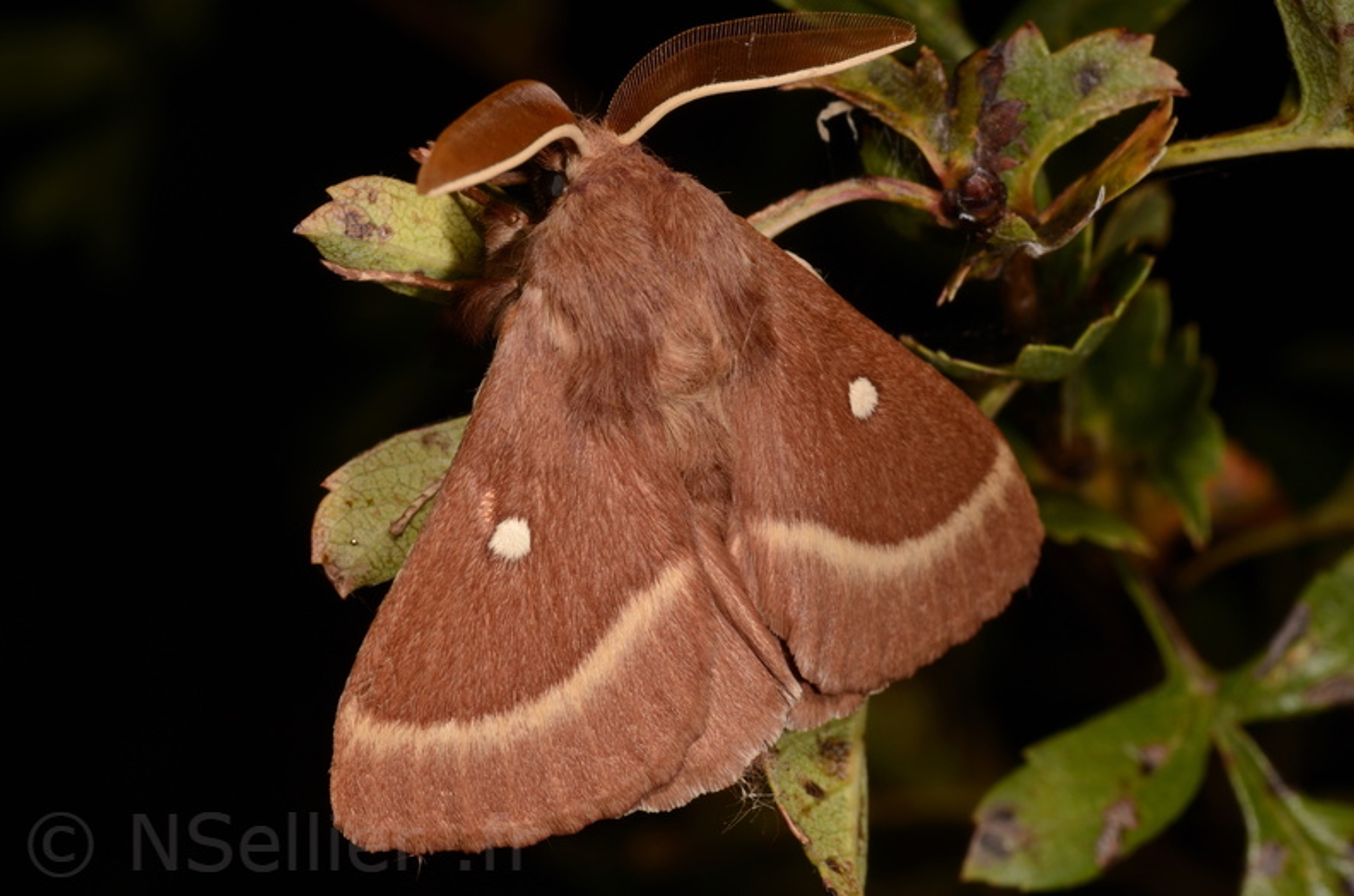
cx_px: 677
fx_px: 4784
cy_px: 448
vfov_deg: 10.7
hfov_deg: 16.1
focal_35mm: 128
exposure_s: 1/60
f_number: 22
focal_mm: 85
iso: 100
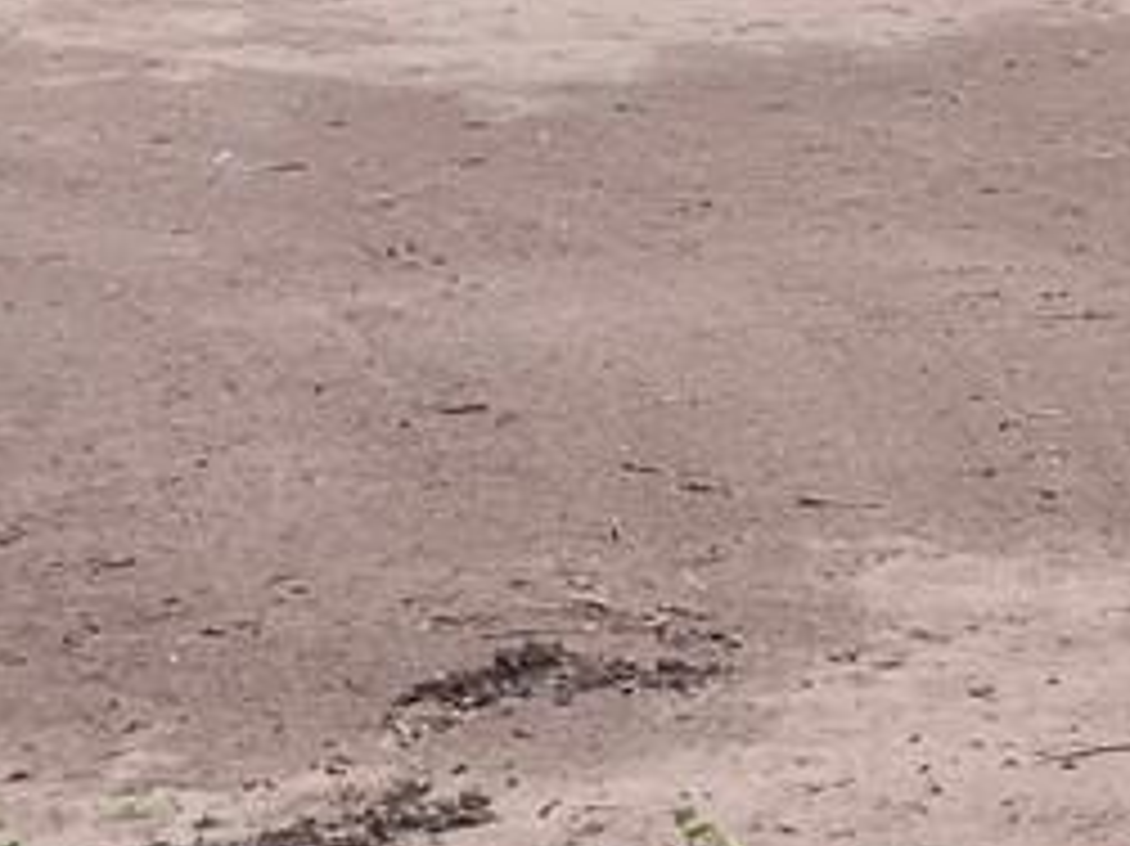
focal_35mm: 166
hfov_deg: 11.8
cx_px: 99
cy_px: 86
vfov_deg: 8.9
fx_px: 5416
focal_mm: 5.1
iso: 50
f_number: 1.6
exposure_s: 1/1175
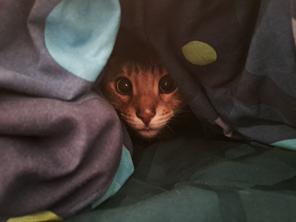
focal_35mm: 25
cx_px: 148
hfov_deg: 69.4
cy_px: 111
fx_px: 214
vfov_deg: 54.9
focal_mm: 4.65
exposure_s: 1/7
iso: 2500
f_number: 1.8
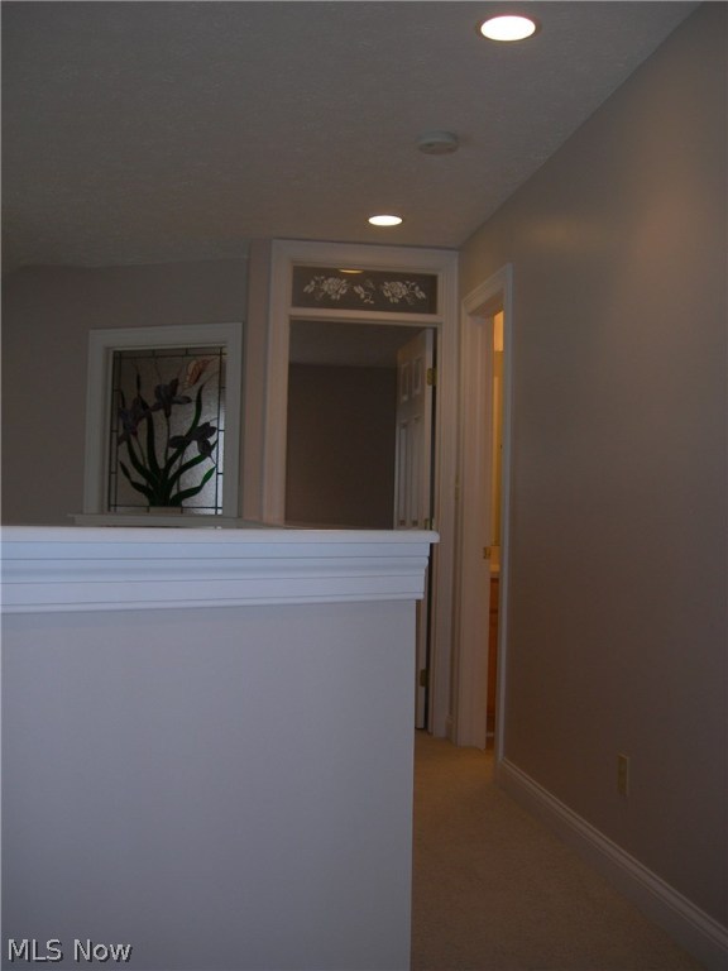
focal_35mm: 38
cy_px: 486
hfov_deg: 37.7
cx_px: 364
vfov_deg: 49.0
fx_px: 1066
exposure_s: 1/60.1
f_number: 2.8
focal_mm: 7.8
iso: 50
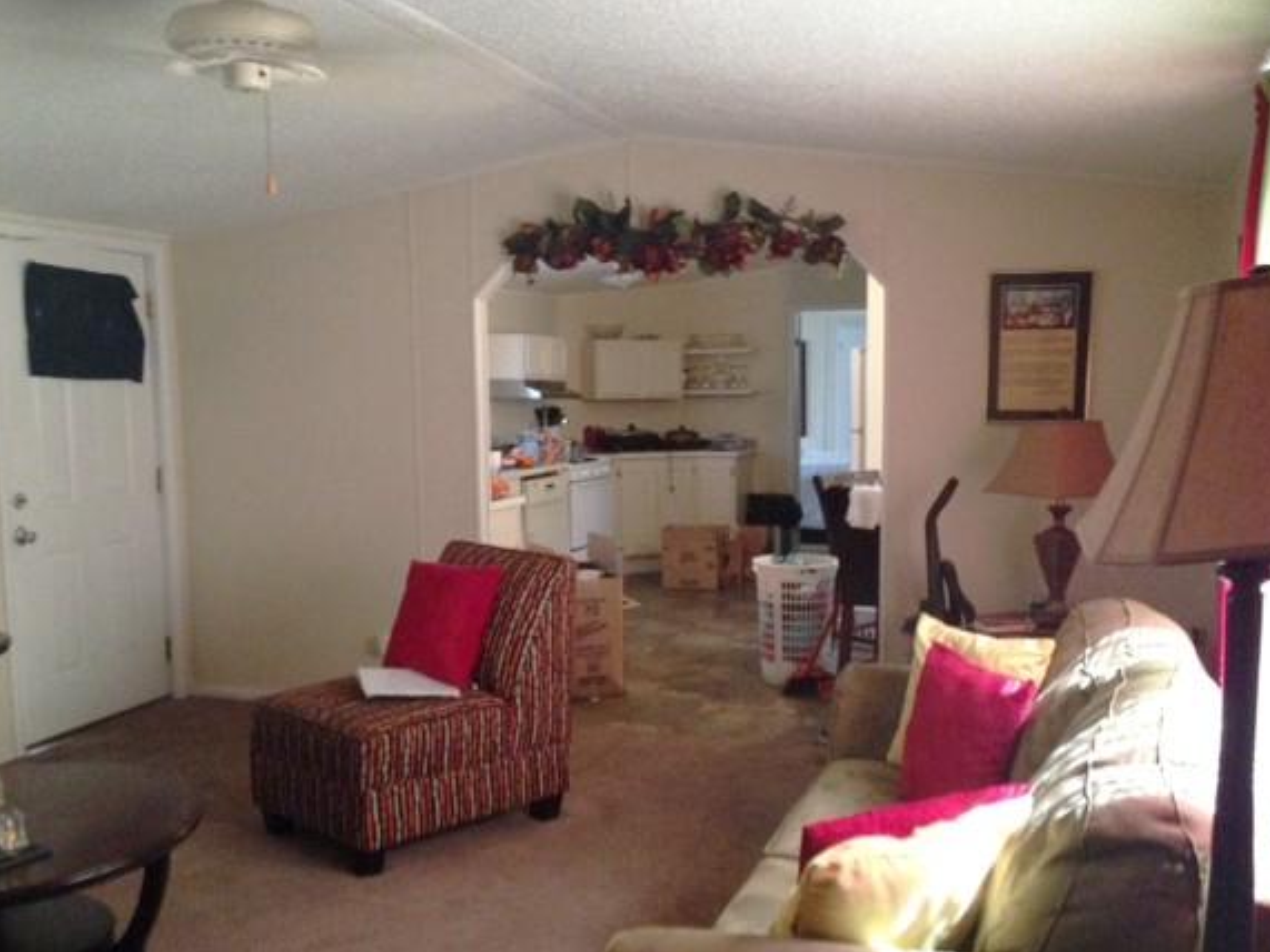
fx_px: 1357
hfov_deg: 50.1
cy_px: 529
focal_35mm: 37
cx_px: 658
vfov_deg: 38.6
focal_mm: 4.12
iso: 500
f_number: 2.4
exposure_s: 1/15
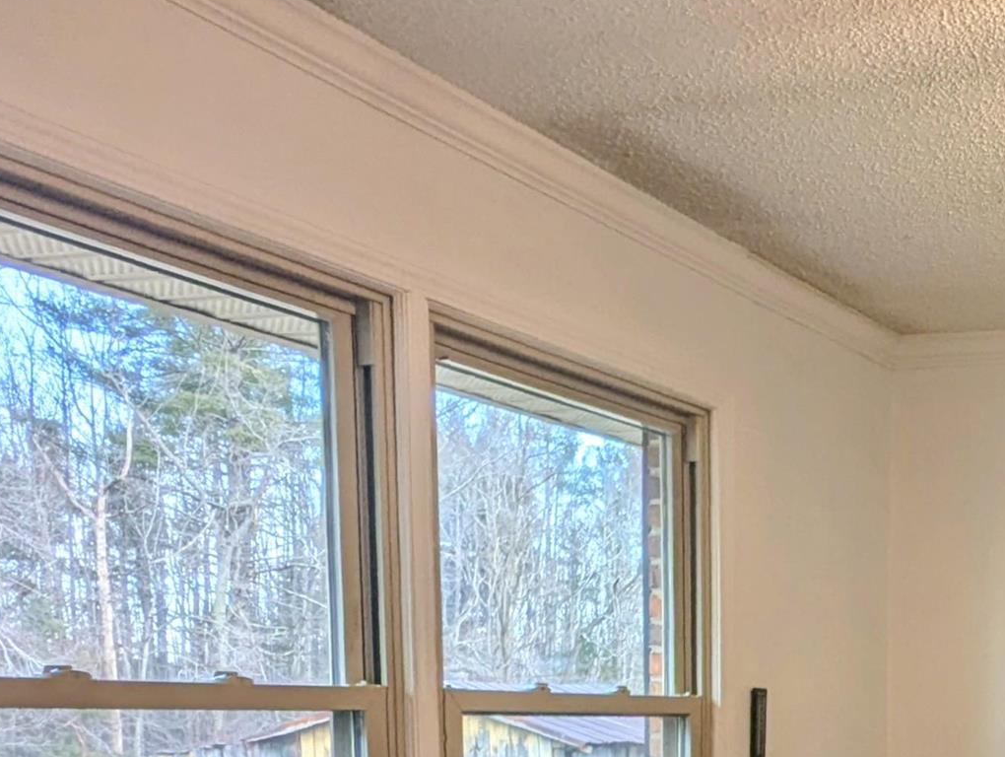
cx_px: 1100
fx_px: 1396
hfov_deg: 34.4
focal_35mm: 48
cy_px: 892
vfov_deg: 27.1
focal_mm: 2.35
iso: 58
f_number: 2.2
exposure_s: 1/120
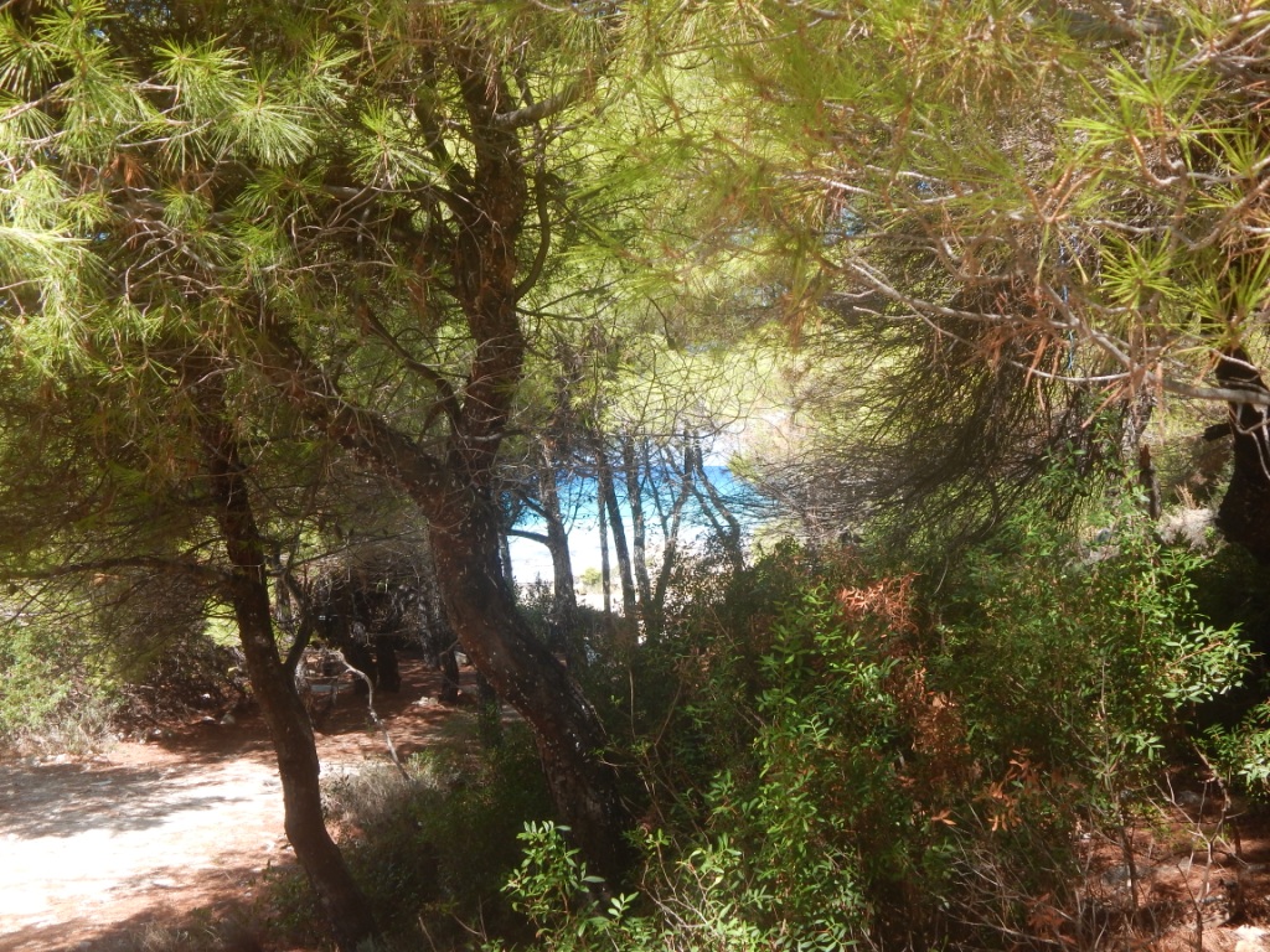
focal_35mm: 38
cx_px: 635
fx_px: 1394
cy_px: 476
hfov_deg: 49.0
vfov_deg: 37.7
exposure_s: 1/320
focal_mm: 6.8
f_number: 3.4
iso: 125
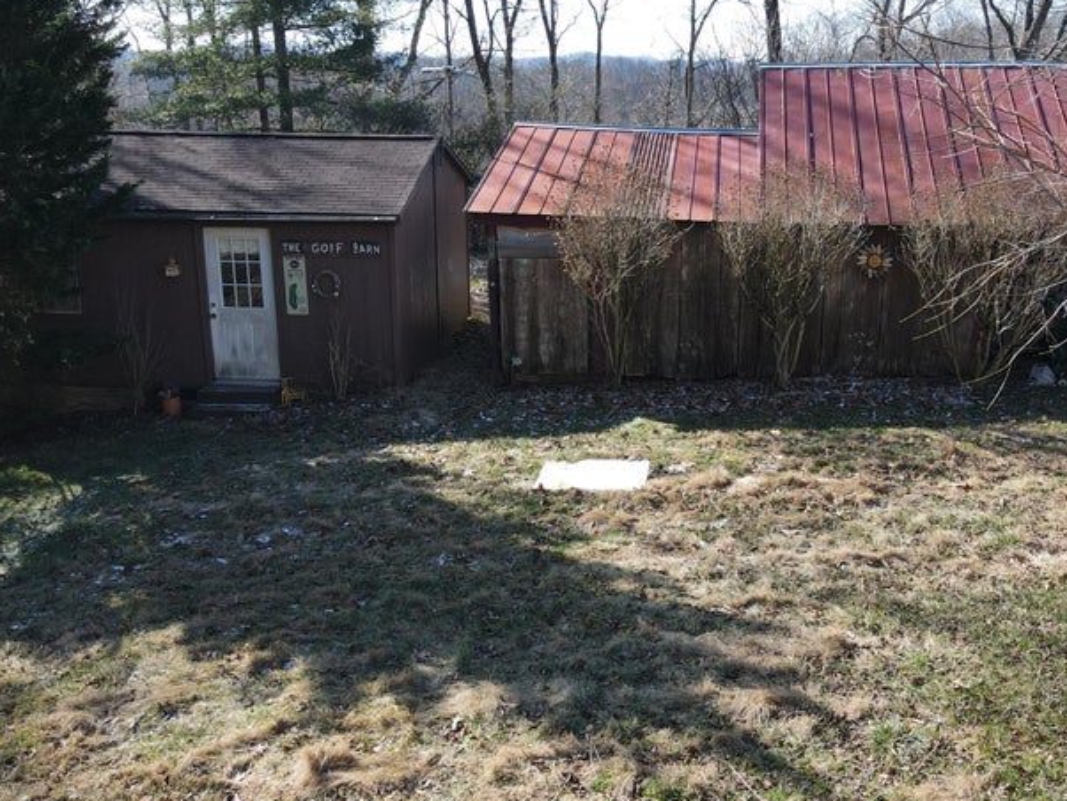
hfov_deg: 53.6
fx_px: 1048
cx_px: 641
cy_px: 400
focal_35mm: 34
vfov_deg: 41.8
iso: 100
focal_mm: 4.5
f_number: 2.8
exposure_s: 1/240
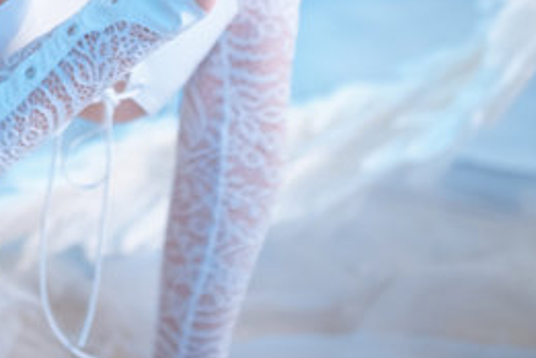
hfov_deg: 15.0
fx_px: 1995
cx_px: -6
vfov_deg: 10.0
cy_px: -155
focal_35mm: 134
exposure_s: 1/60
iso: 640
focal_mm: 35
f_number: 1.4
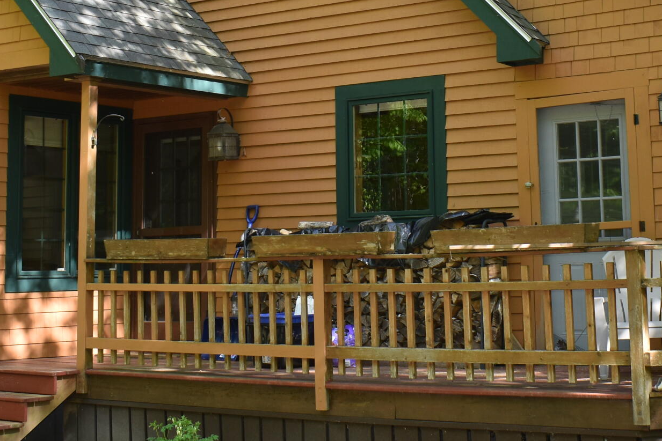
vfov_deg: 18.3
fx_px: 1342
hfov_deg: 27.6
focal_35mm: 73
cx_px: 416
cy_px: 33
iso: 180
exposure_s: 1/200
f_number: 5
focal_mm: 20
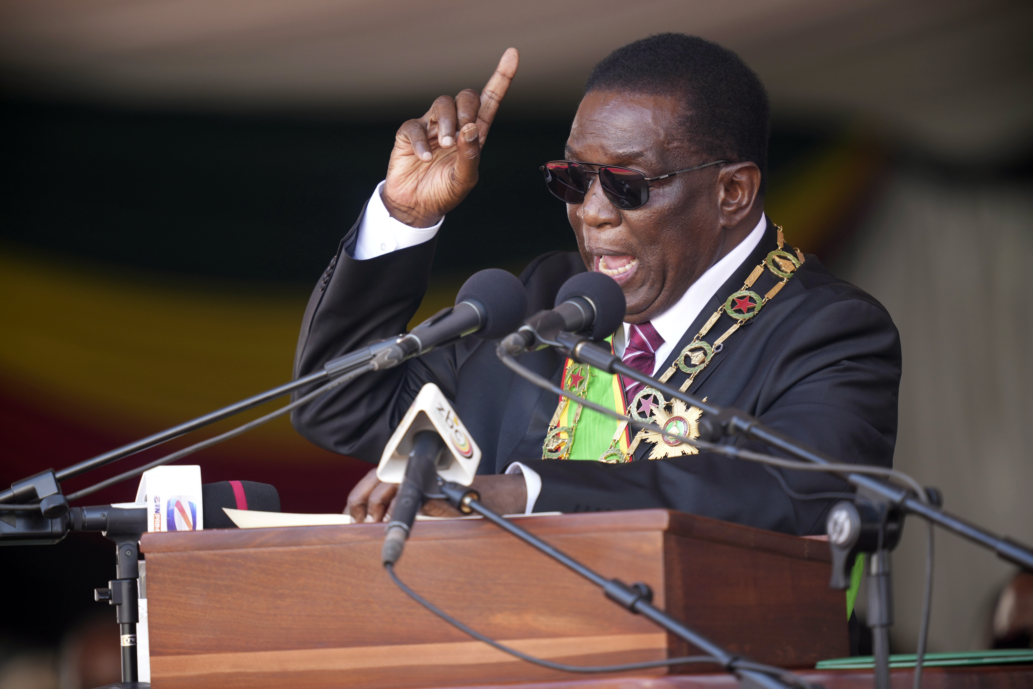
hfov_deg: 3.7
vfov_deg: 2.5
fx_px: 16068
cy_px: 344
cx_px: 516
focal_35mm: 560
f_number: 4
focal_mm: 560
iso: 400
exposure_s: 1/200
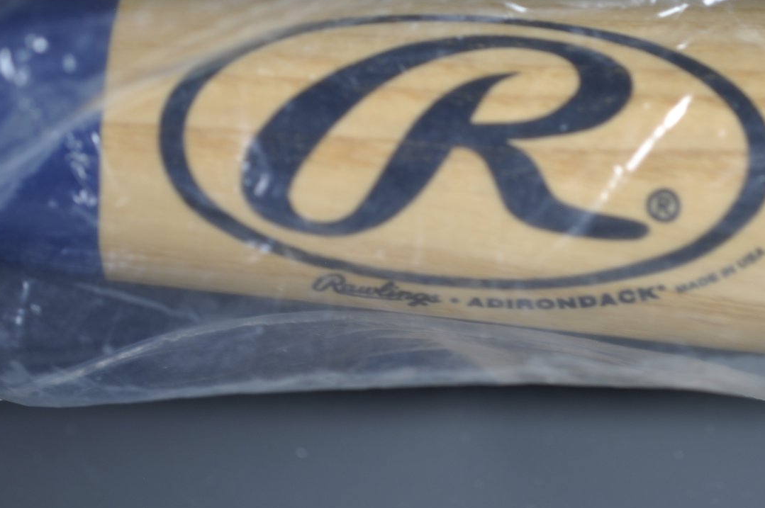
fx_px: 2017
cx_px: 442
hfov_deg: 21.5
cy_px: 165
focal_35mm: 95
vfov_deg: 14.3
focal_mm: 40
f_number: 3
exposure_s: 1/15
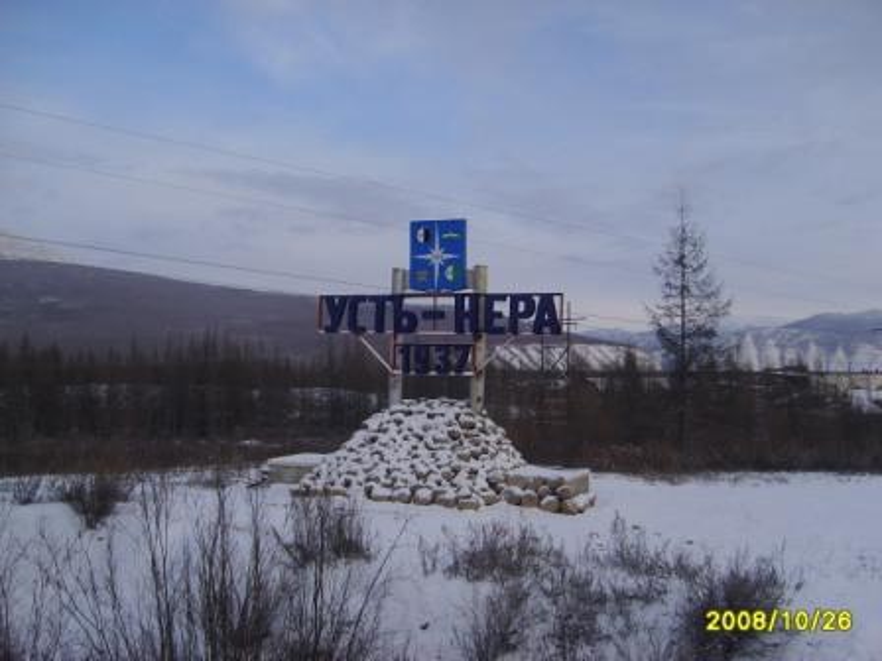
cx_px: 441
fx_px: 892
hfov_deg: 52.6
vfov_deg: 40.7
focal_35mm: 35
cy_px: 330
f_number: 2.8
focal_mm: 5.8
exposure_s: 1/750
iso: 50
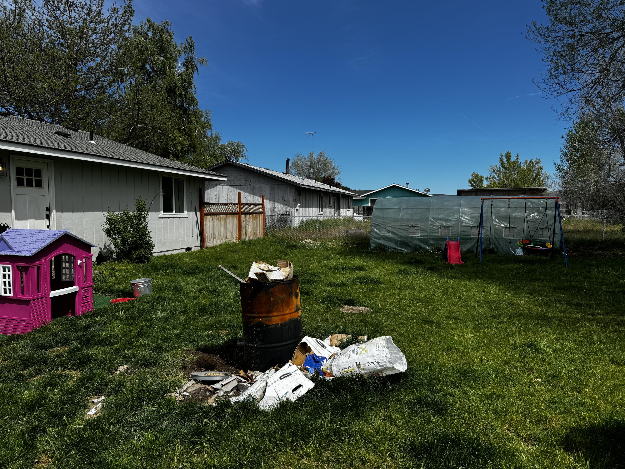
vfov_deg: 56.8
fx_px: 433
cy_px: 234
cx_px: 312
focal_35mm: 24
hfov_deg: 71.6
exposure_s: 1/4608
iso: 80
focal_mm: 6.76
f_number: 1.78
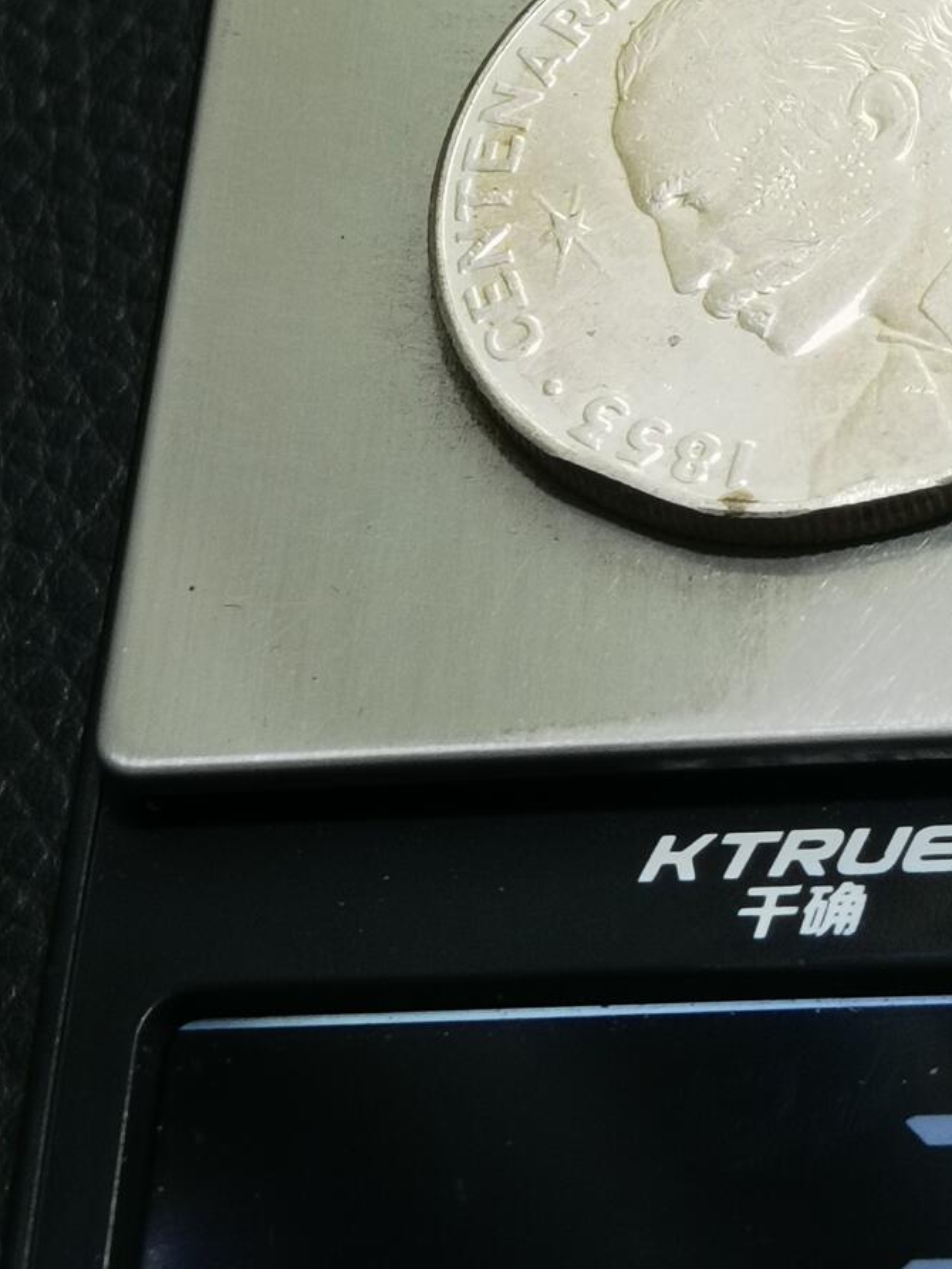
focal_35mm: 127
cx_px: 780
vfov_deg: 15.4
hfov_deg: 11.6
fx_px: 4656
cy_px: 229
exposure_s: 1/100
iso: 100
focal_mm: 6.67
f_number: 1.9
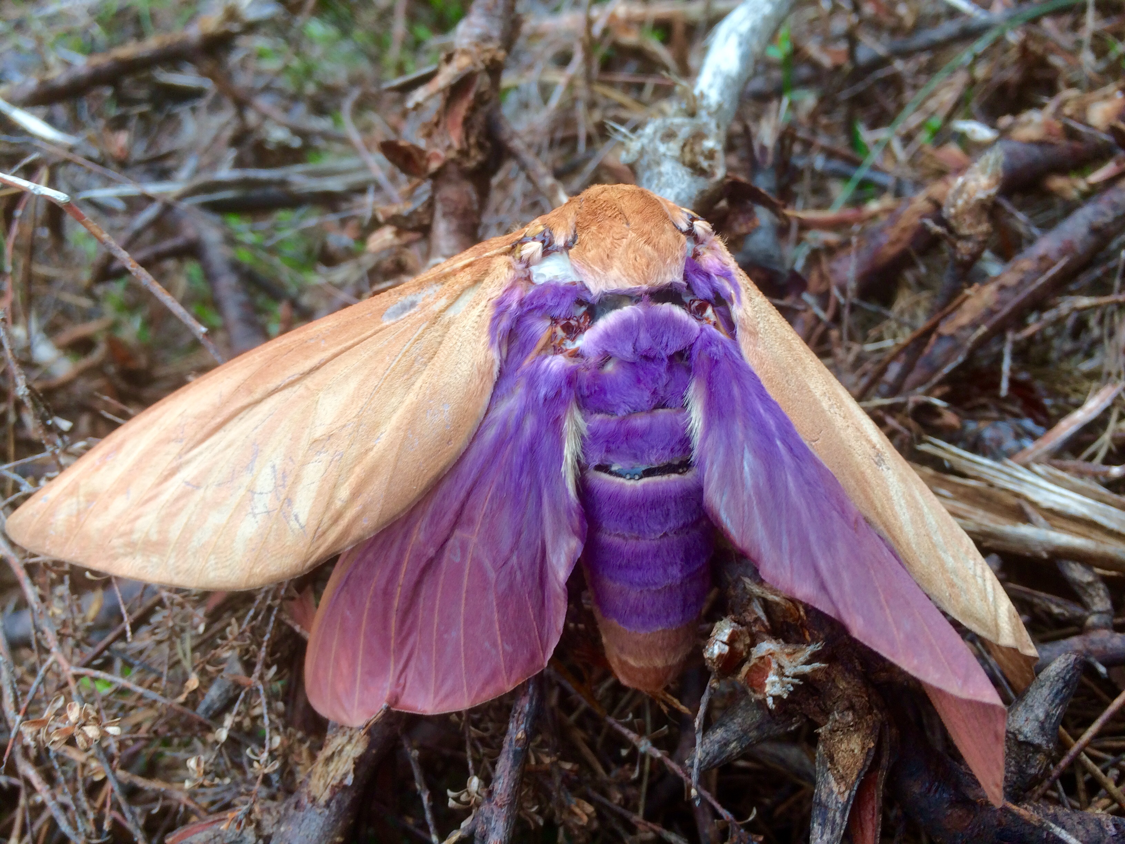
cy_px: 422
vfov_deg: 48.2
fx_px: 942
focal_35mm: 29
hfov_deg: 61.7
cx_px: 562
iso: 32
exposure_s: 1/100
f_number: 2.2
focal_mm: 4.15
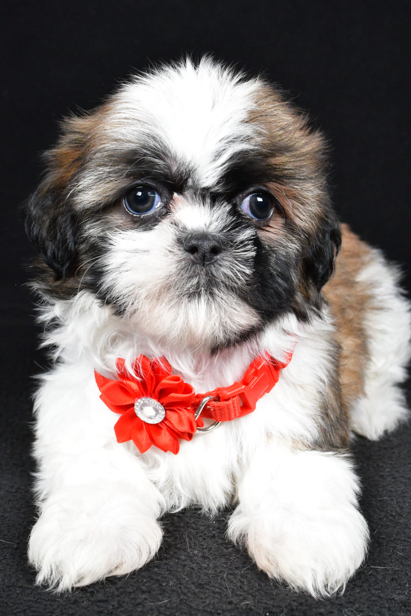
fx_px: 719
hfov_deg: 31.9
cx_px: 206
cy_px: 308
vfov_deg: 46.4
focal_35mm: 42
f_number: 11
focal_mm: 28
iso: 6400
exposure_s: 1/400
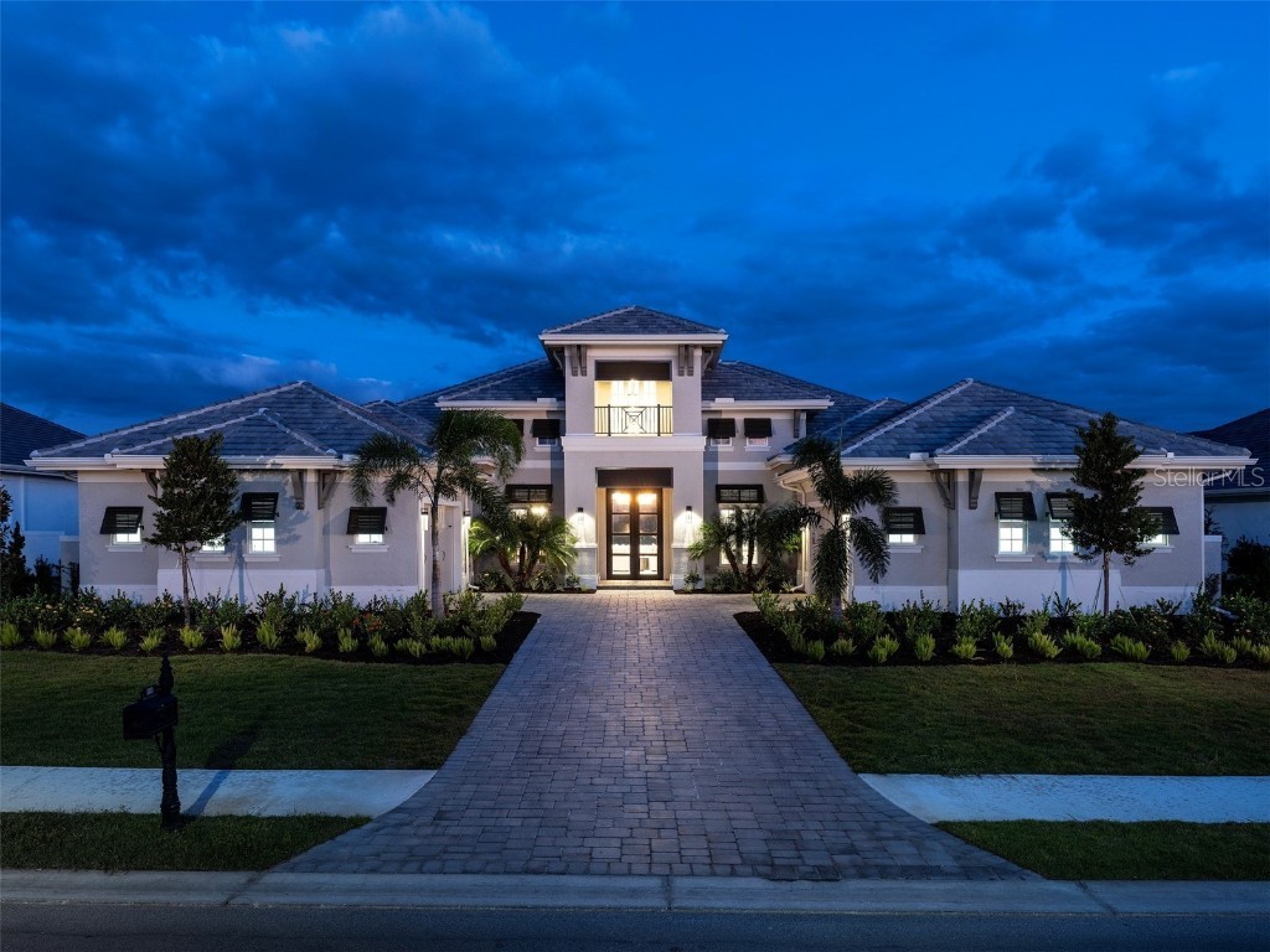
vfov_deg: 58.9
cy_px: 476
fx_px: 844
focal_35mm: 23
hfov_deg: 73.9
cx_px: 635
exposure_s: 4
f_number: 11
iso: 200
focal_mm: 28.6
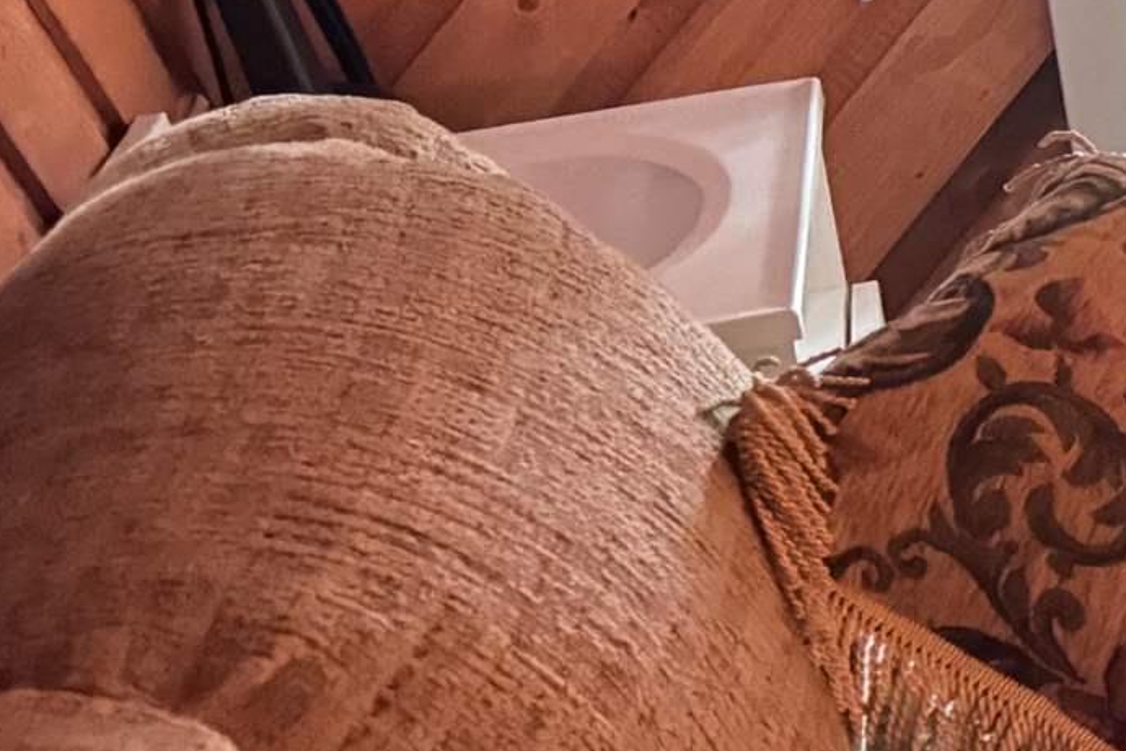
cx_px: 2309
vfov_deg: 12.0
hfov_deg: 14.8
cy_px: -176
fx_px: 3472
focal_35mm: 111
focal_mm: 6.76
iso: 3200
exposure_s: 1/24
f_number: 1.78
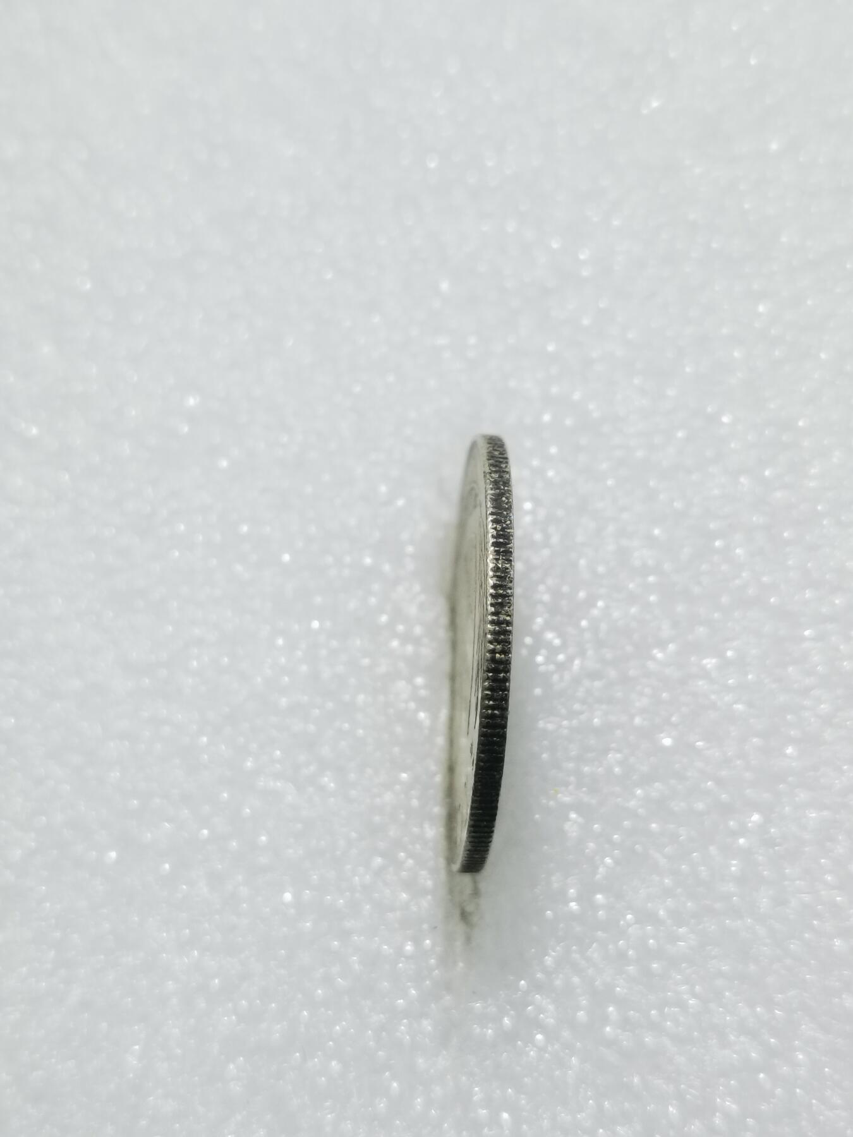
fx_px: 2037
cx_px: 426
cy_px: 568
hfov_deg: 23.7
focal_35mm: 62
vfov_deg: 31.2
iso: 125
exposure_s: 1/100
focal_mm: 6.67
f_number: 1.9
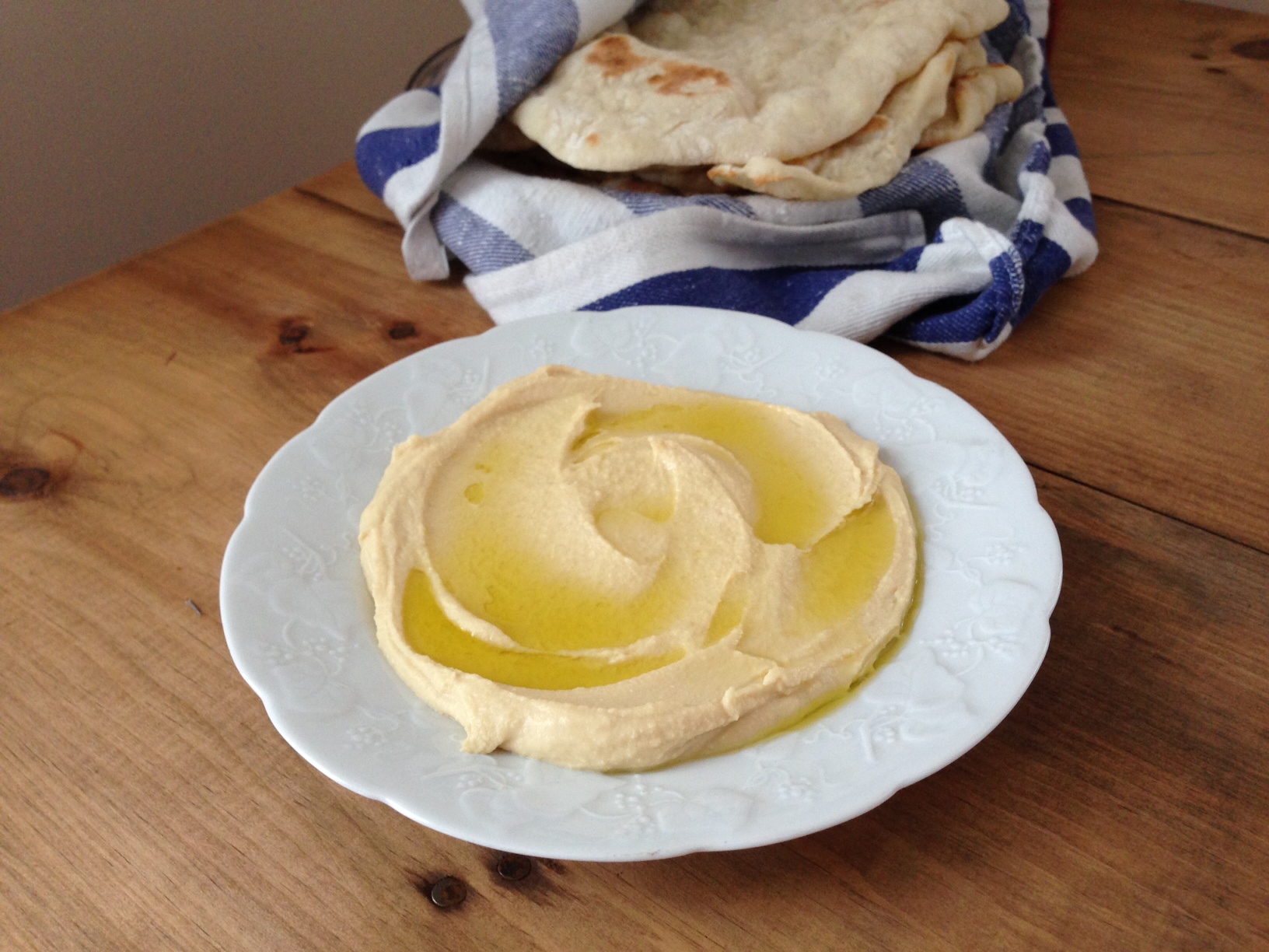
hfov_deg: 55.4
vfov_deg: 42.9
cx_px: 634
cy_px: 476
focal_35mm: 33
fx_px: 1210
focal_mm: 4.12
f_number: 2.4
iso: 125
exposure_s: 1/20
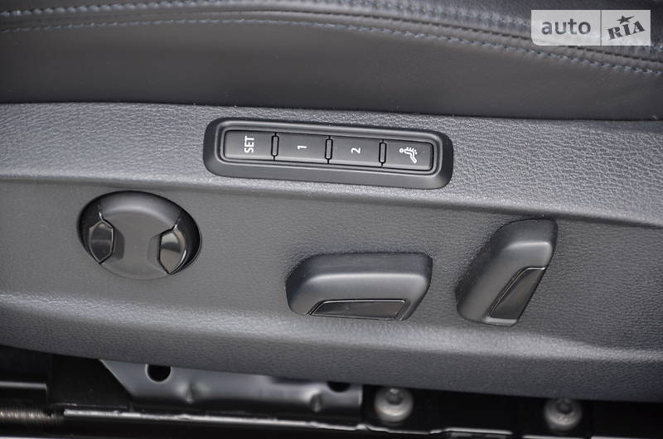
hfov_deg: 13.1
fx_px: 2895
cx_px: 332
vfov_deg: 8.7
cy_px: 220
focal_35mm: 158
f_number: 5.6
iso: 400
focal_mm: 105
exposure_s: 1/80
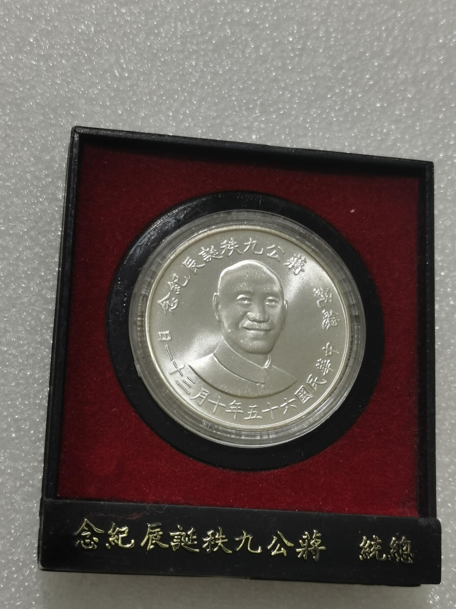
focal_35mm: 61
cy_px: 304
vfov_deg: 31.7
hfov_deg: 24.0
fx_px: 1071
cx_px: 228
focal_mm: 5.58
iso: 50
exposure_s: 1/100
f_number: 1.8
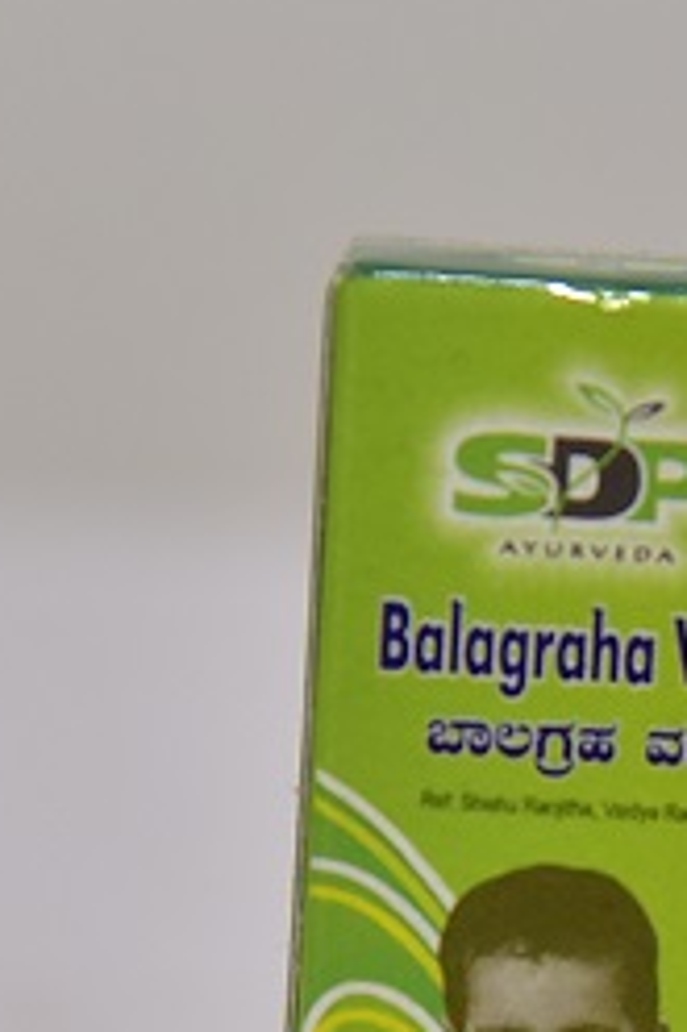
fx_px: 7309
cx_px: 600
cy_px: 932
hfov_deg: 5.4
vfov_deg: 8.1
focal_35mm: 255
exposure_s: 1/160
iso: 1600
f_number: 5
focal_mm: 120
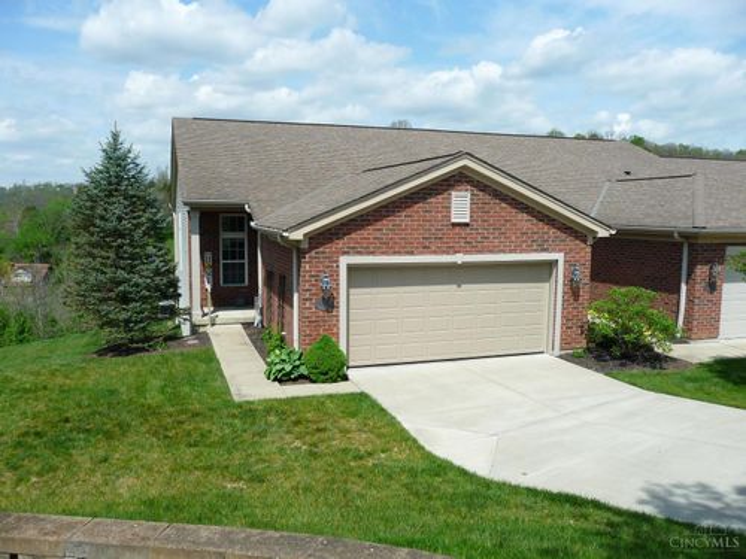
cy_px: 280
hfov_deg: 63.4
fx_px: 603
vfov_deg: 49.7
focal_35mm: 28
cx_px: 373
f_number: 8
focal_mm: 4.7
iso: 100
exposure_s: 1/320
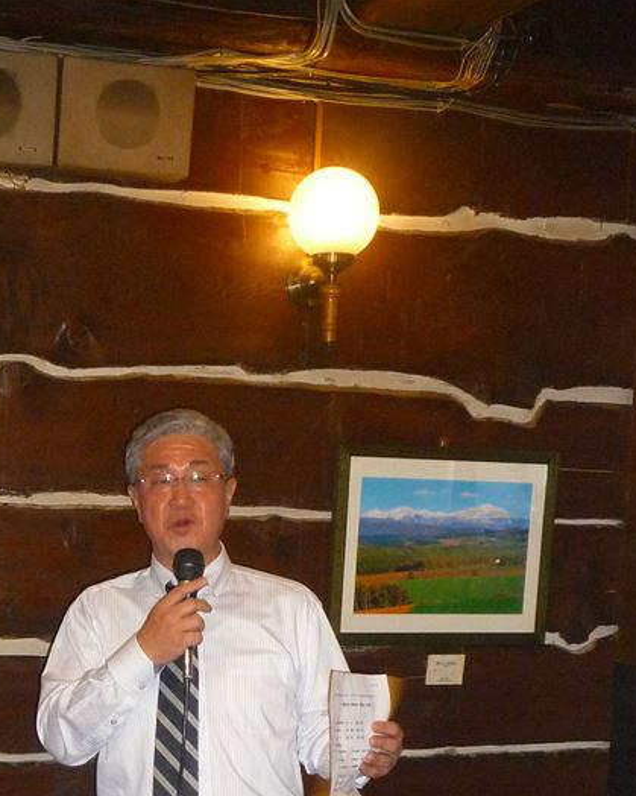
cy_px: 697
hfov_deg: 22.5
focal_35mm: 67
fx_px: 1577
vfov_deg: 27.4
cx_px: 136
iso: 400
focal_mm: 5.8
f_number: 3.6
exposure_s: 1/30
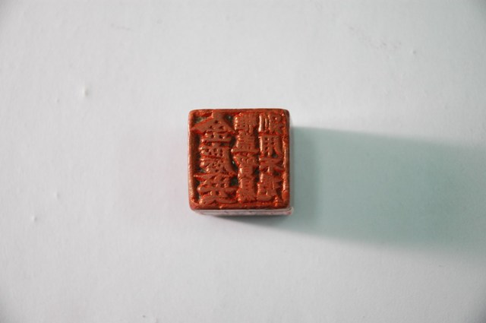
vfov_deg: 13.0
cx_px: 243
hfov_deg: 19.5
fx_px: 1416
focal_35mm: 105
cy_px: 162
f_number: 4.5
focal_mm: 70
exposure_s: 1/15
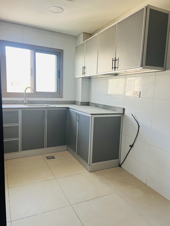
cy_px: 113
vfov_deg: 67.3
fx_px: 170
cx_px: 85
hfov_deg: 53.1
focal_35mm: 26
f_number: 1.5
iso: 125
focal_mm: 5.7
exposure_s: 1/95
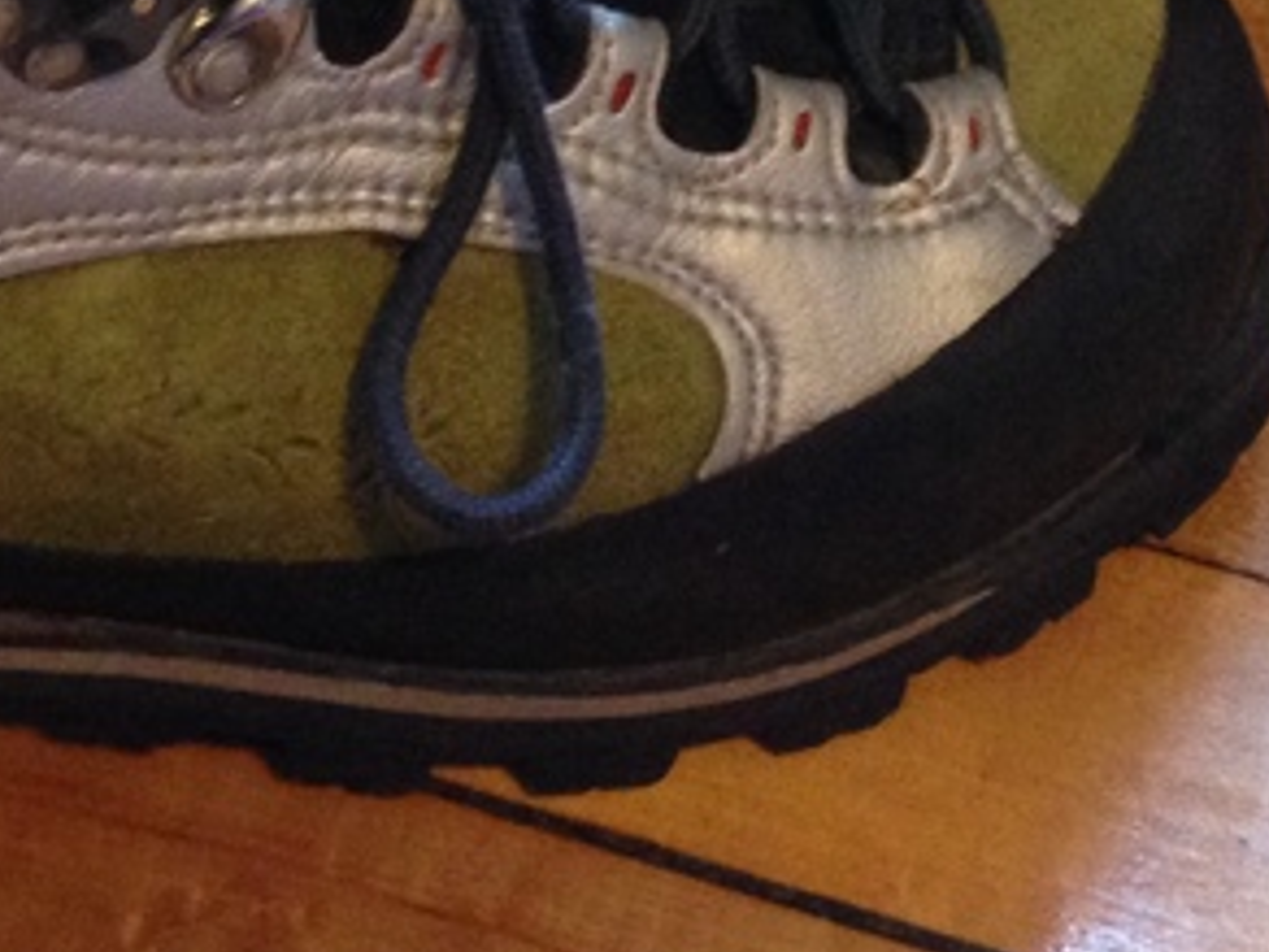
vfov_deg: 12.3
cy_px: -622
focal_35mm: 113
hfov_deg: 17.4
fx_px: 4143
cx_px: 700
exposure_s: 1/17
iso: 320
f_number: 2.4
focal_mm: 4.12
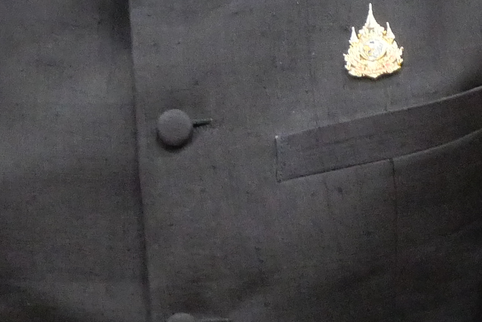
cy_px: -115
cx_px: 168
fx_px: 6698
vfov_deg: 2.7
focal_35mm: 500
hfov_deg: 4.1
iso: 3200
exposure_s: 1/40
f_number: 5.6
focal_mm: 55
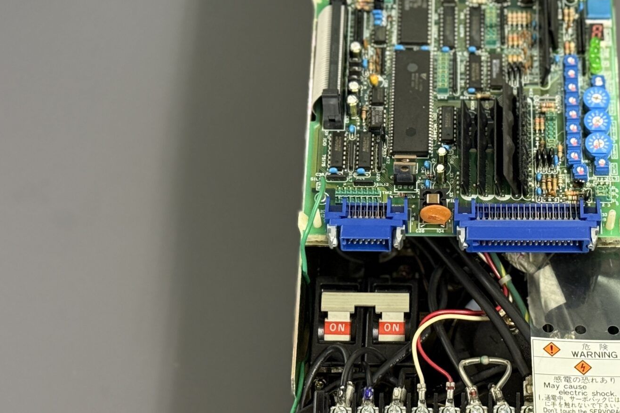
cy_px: 184
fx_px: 1670
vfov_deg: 14.1
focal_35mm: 97
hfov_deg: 20.8
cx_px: 471
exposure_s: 1/40
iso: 320
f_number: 1.78
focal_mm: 6.76
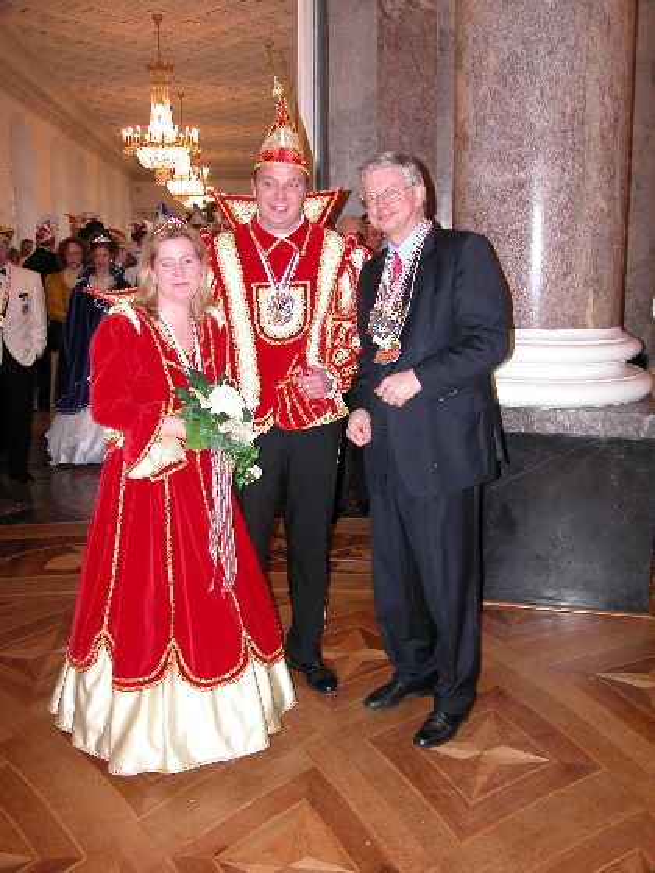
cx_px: 328
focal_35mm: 35
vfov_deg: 52.6
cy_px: 436
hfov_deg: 40.7
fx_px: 883
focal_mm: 8.9
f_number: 2.8
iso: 200
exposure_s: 1/60
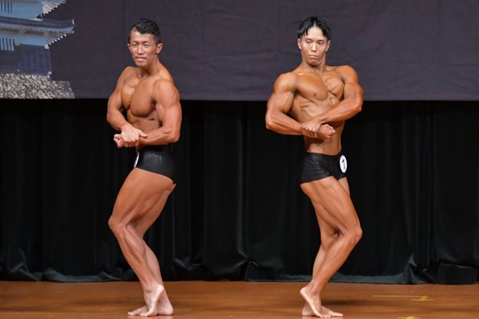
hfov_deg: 6.4
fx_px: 4269
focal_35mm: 321
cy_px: 158
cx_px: 284
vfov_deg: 4.3
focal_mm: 170
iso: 5000
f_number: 5.6
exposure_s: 1/400
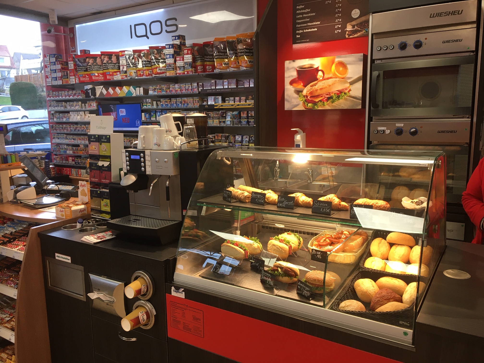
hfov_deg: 61.7
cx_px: 242
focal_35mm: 29
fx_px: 405
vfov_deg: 48.2
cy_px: 182
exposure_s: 1/33
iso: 32
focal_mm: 4.15
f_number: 2.2
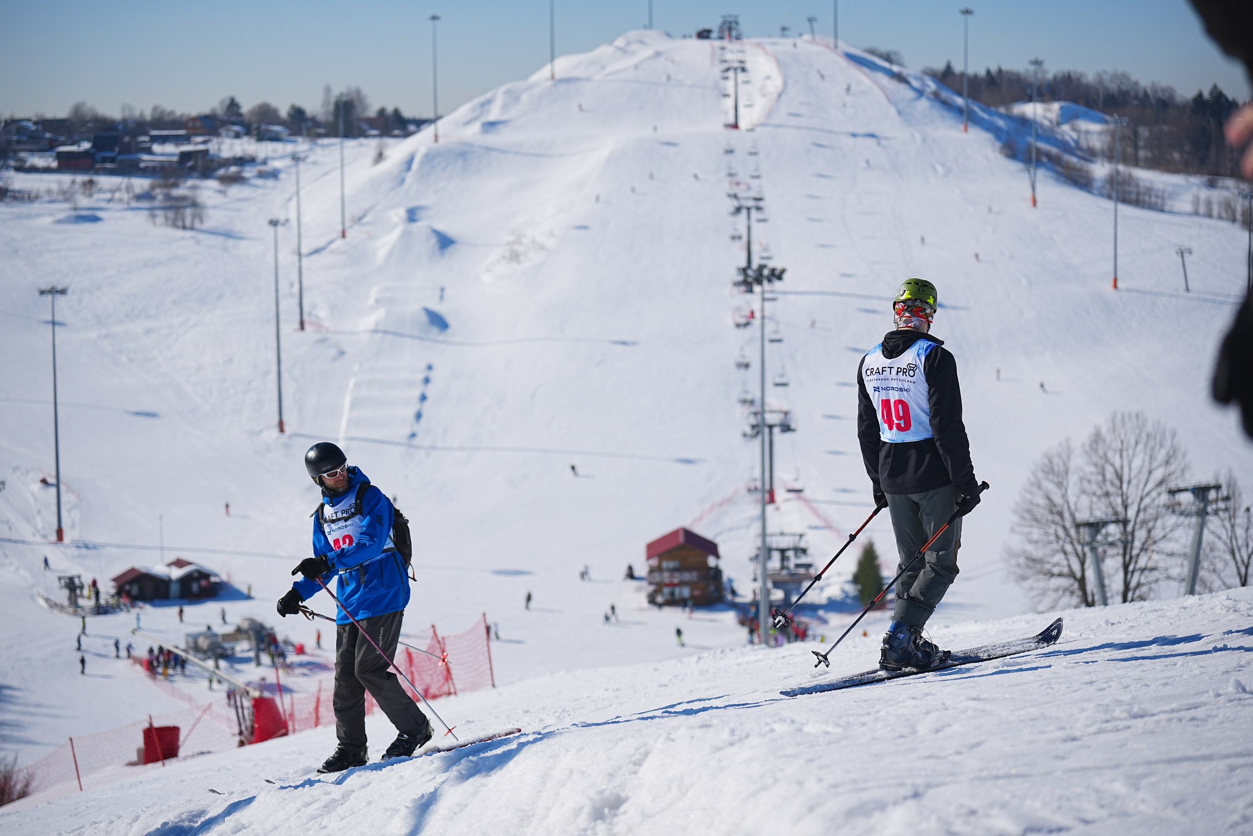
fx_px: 2436
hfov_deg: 28.8
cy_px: 418
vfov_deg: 19.5
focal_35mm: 70
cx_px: 626
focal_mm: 70
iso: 100
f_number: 2.8
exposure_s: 1/4000
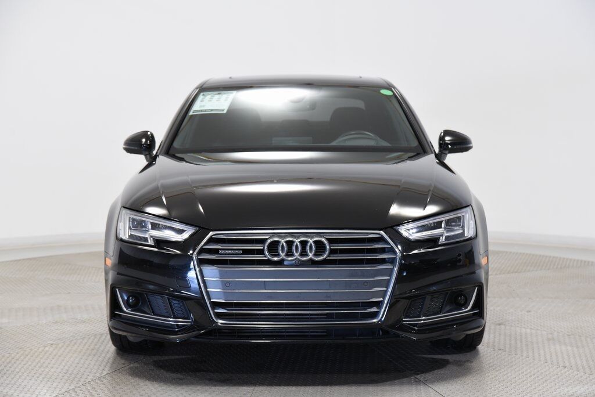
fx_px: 1158
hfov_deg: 28.8
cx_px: 298
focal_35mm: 70
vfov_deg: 19.5
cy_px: 198
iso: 1600
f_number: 4.5
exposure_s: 1/80
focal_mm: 70
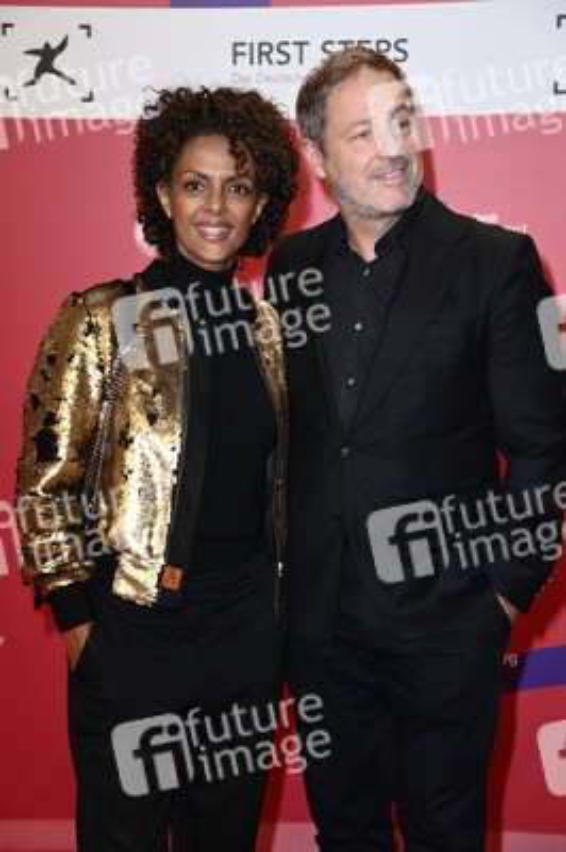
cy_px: 426
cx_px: 283
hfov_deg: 16.6
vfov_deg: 24.8
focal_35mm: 82
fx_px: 1937
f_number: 5.6
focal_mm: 82
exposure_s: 1/250
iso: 640
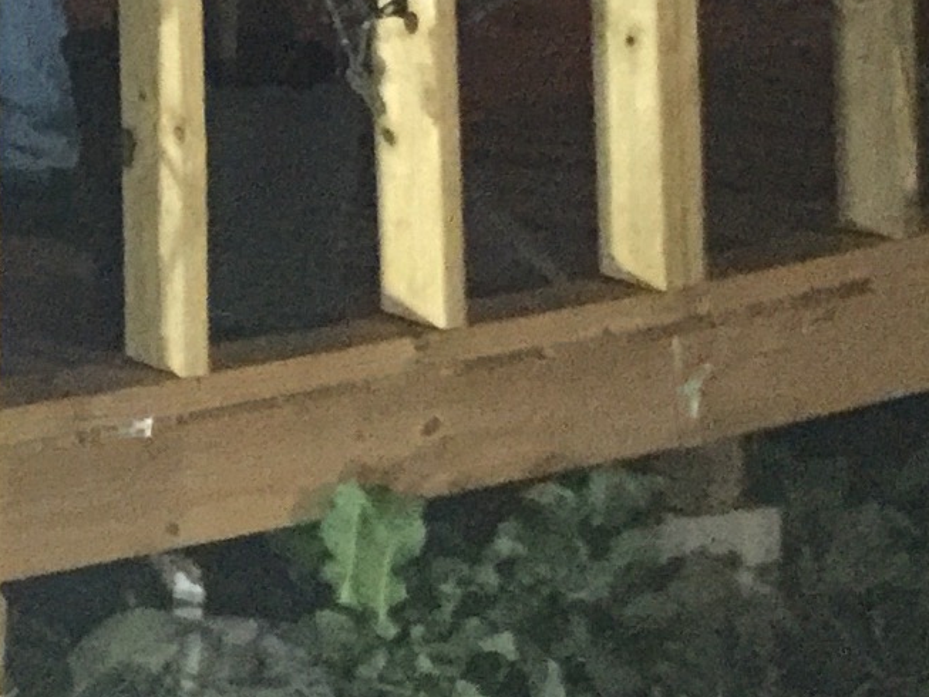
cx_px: -1255
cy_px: -876
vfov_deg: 9.3
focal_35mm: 145
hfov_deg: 11.4
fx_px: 3892
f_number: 2.2
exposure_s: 1/4
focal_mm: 4.15
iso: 250
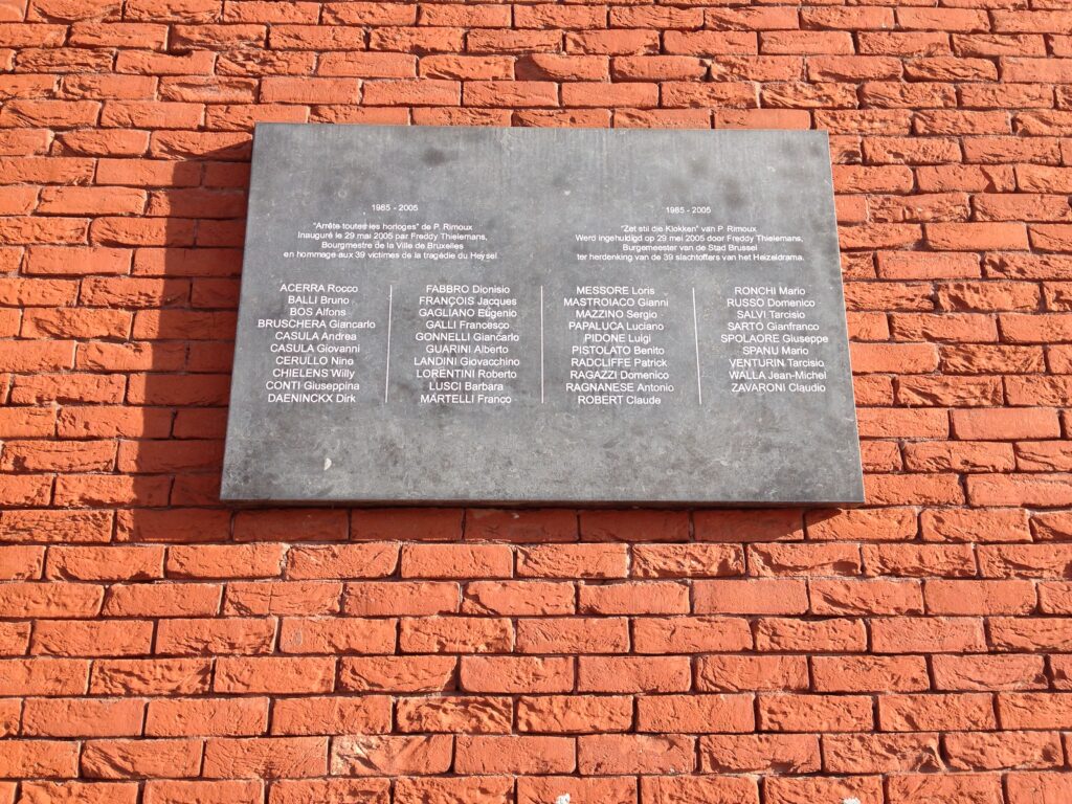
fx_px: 1022
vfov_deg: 42.9
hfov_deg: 55.4
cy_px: 402
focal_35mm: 33
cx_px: 536
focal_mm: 4.12
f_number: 2.4
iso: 50
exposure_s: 1/531
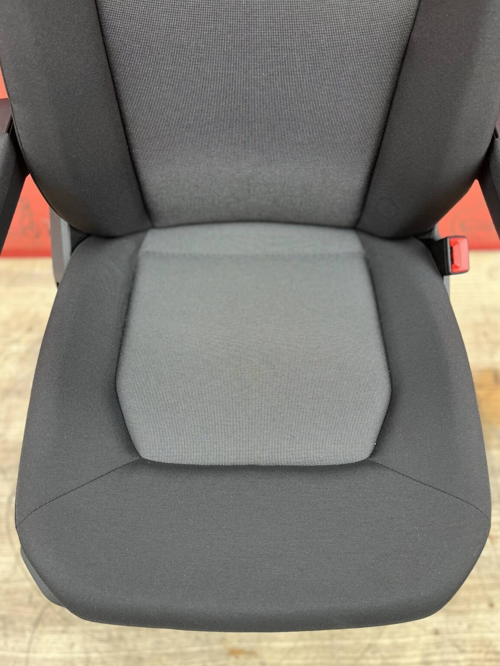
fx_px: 520
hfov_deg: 51.4
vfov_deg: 65.3
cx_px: 253
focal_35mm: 27
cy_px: 340
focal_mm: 5.1
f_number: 1.6
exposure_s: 1/151
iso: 40
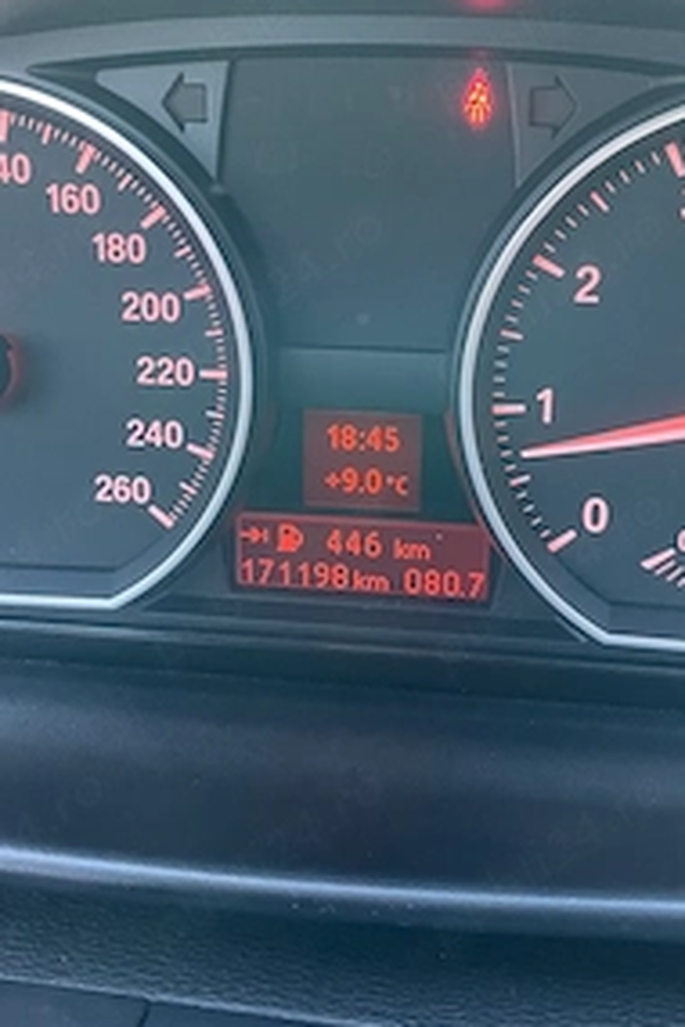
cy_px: 342
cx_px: 339
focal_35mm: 38
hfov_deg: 35.1
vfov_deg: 49.8
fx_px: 1084
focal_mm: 4.2
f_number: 1.6
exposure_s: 1/40
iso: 500
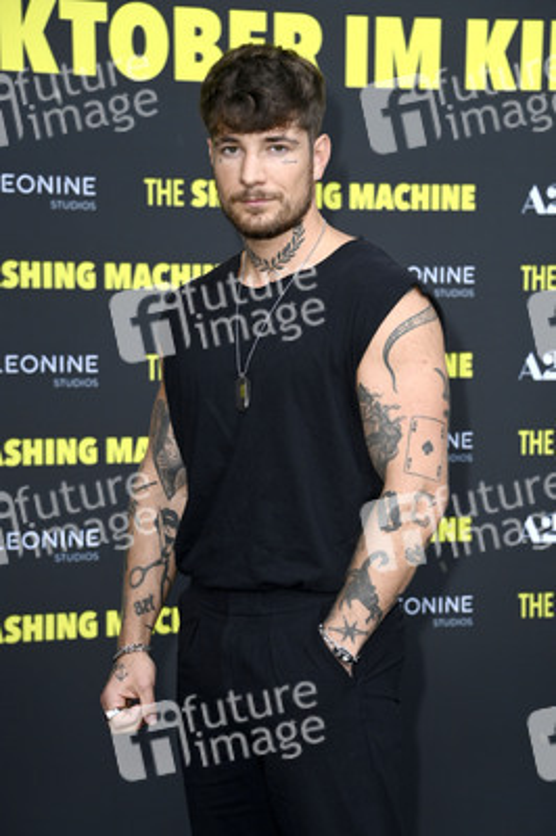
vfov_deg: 20.8
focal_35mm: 98
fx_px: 2274
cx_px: 278
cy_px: 418
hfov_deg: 13.9
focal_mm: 98
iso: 800
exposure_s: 1/250
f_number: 5.6
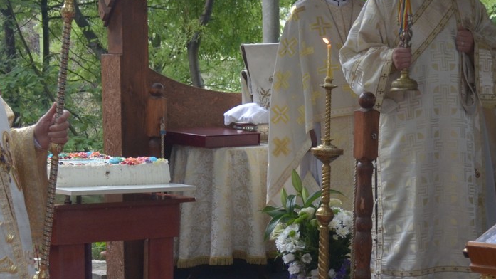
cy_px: 215
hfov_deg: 19.1
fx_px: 1473
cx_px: 221
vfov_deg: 10.8
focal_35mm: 112
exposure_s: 1/200
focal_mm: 26
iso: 400
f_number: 3.8
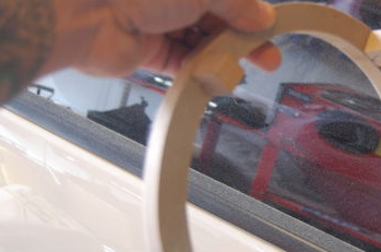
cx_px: 290
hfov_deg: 26.0
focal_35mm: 77
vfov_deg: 17.6
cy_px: 171
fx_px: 813
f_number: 4.2
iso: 800
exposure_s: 1/25
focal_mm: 28
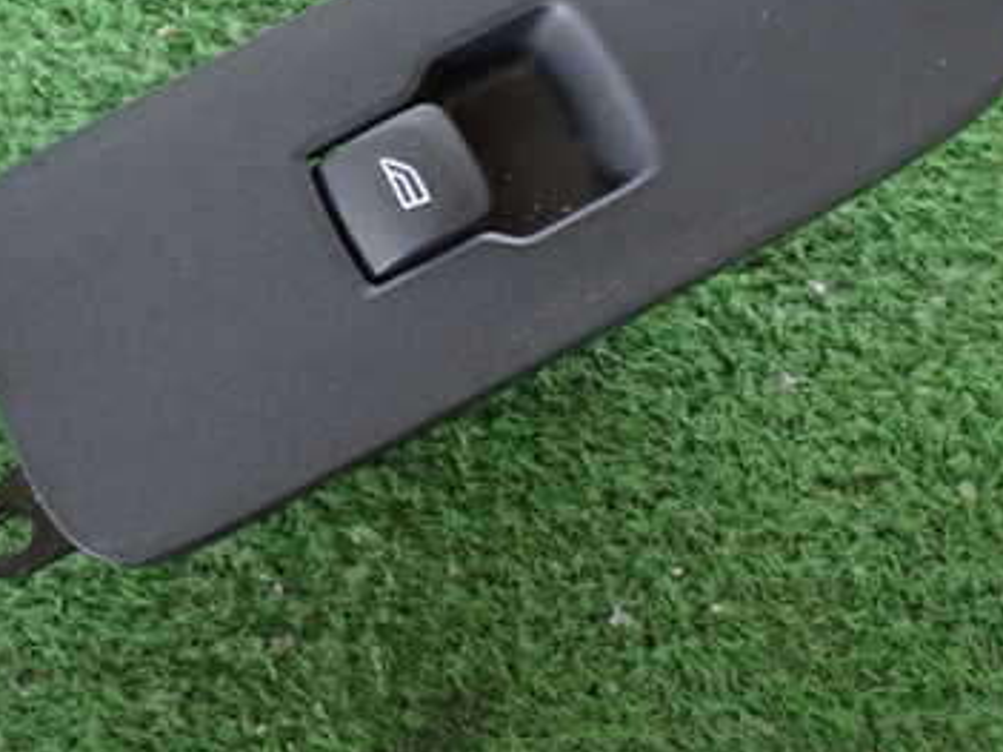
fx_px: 1883
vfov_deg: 22.4
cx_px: 431
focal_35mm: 65
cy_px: 192
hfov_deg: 29.8
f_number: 2.7
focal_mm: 6.83
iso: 800
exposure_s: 1/13
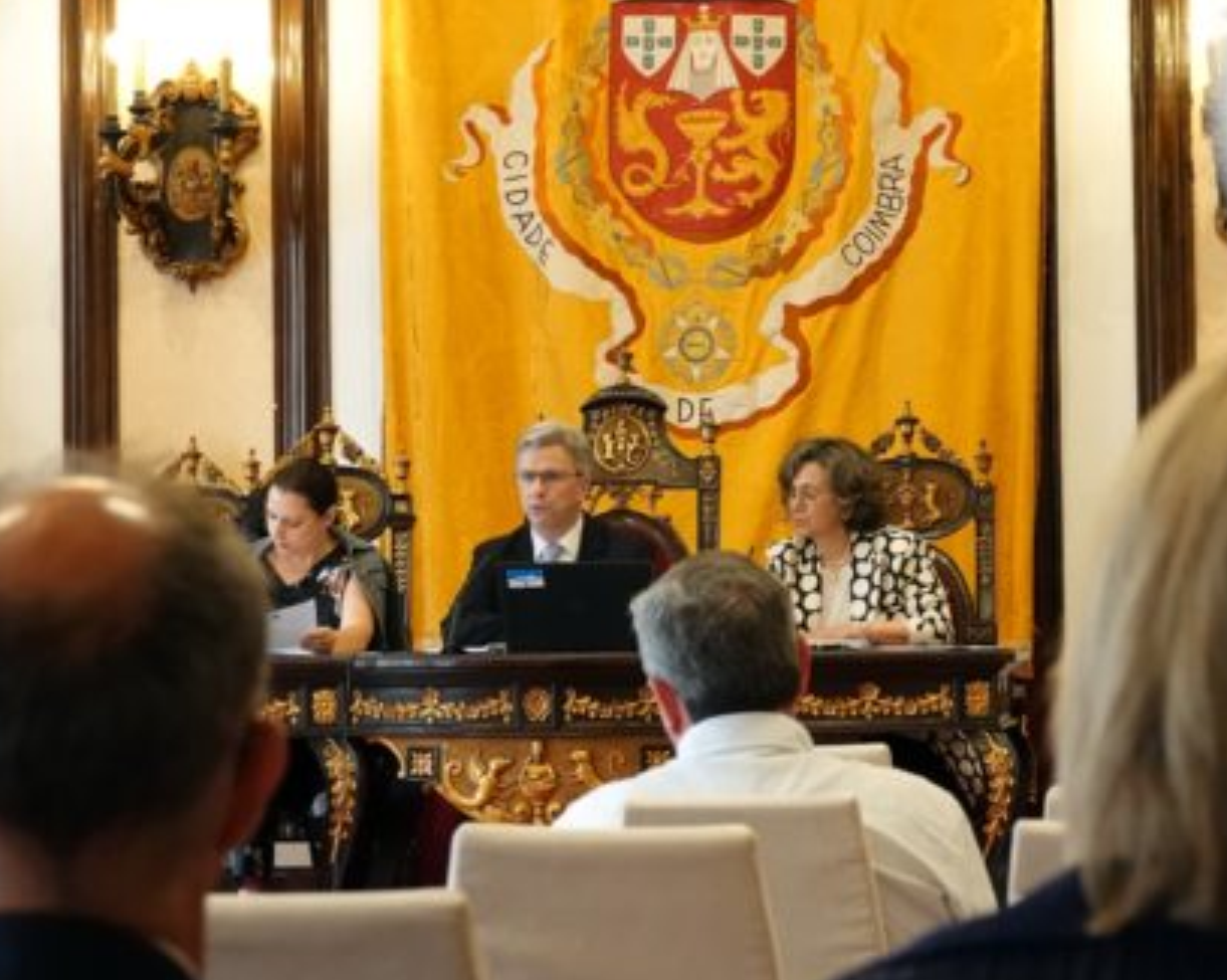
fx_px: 4463
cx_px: 528
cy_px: 522
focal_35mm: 123
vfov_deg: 12.5
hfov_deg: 15.6
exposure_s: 1/250
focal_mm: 27.24
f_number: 3.5
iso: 2000
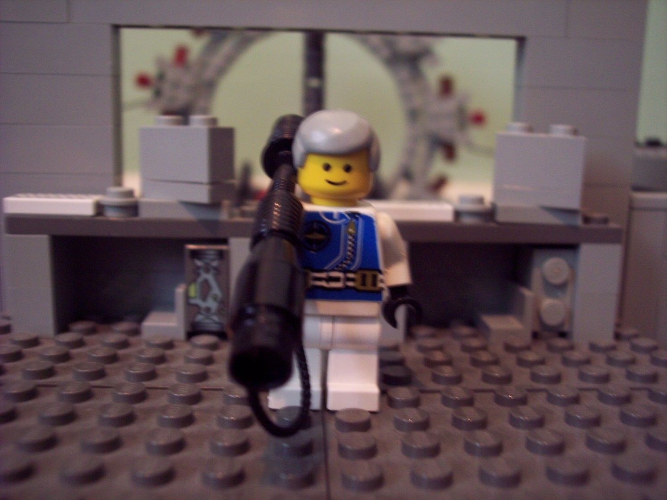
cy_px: 250
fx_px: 751
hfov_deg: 47.9
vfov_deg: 36.8
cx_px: 334
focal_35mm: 39
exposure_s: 1/4
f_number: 3.4
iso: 200
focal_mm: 8
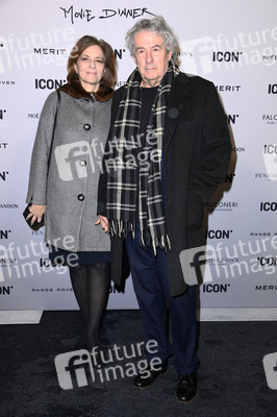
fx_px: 462
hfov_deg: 33.3
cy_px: 208
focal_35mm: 40
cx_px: 138
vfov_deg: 48.5
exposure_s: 1/250
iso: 1600
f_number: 5.6
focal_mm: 40
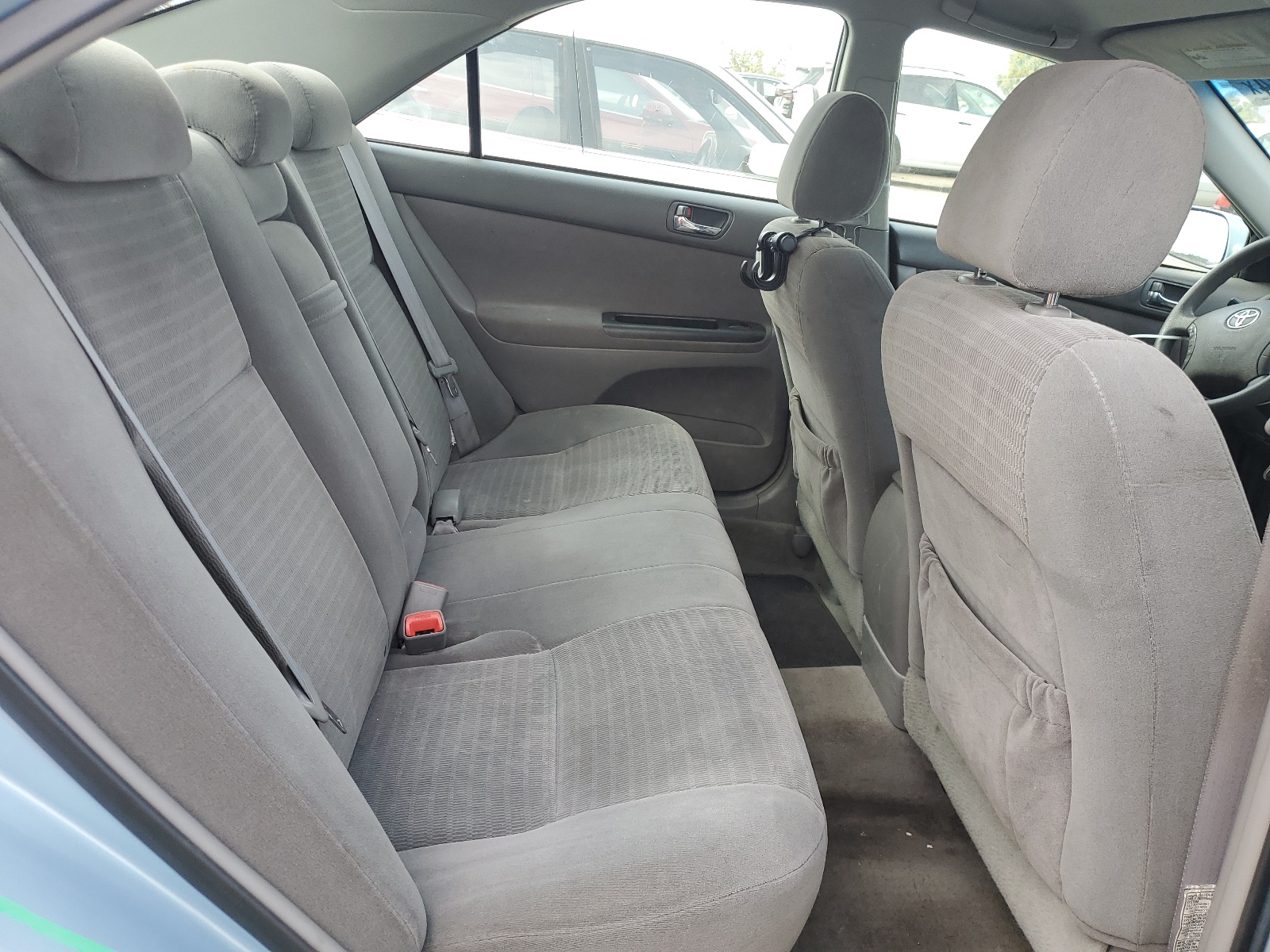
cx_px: 635
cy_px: 476
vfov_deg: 53.1
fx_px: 954
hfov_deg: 67.3
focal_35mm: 26
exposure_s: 1/263
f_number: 1.5
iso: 50
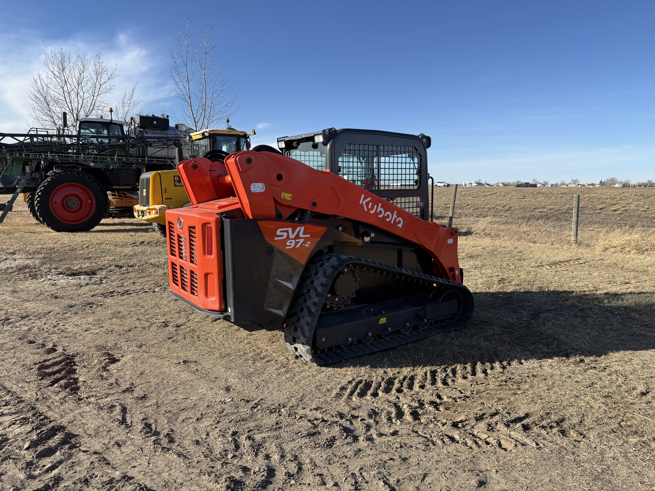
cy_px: 246
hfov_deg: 71.6
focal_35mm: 24
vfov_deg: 56.8
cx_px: 328
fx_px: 454
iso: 100
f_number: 1.78
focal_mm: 6.76
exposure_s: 1/2370
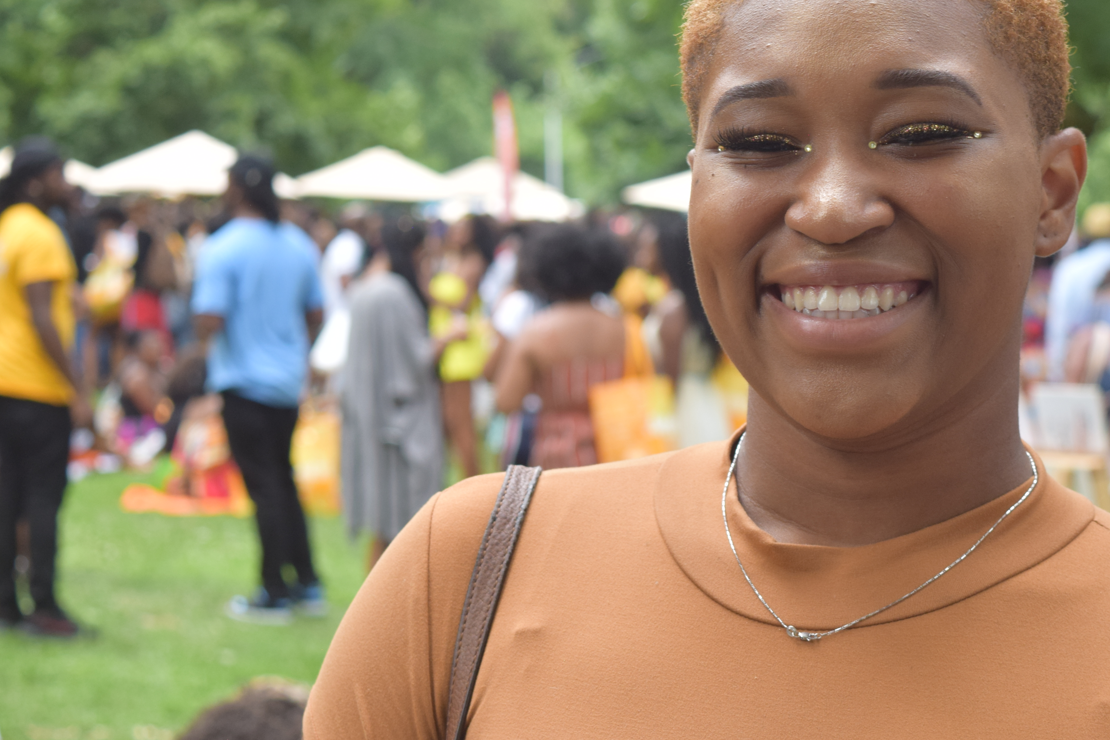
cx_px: 716
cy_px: 358
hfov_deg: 19.1
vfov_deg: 12.8
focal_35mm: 107
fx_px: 3299
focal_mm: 50
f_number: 6.3
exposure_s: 1/160
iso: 400
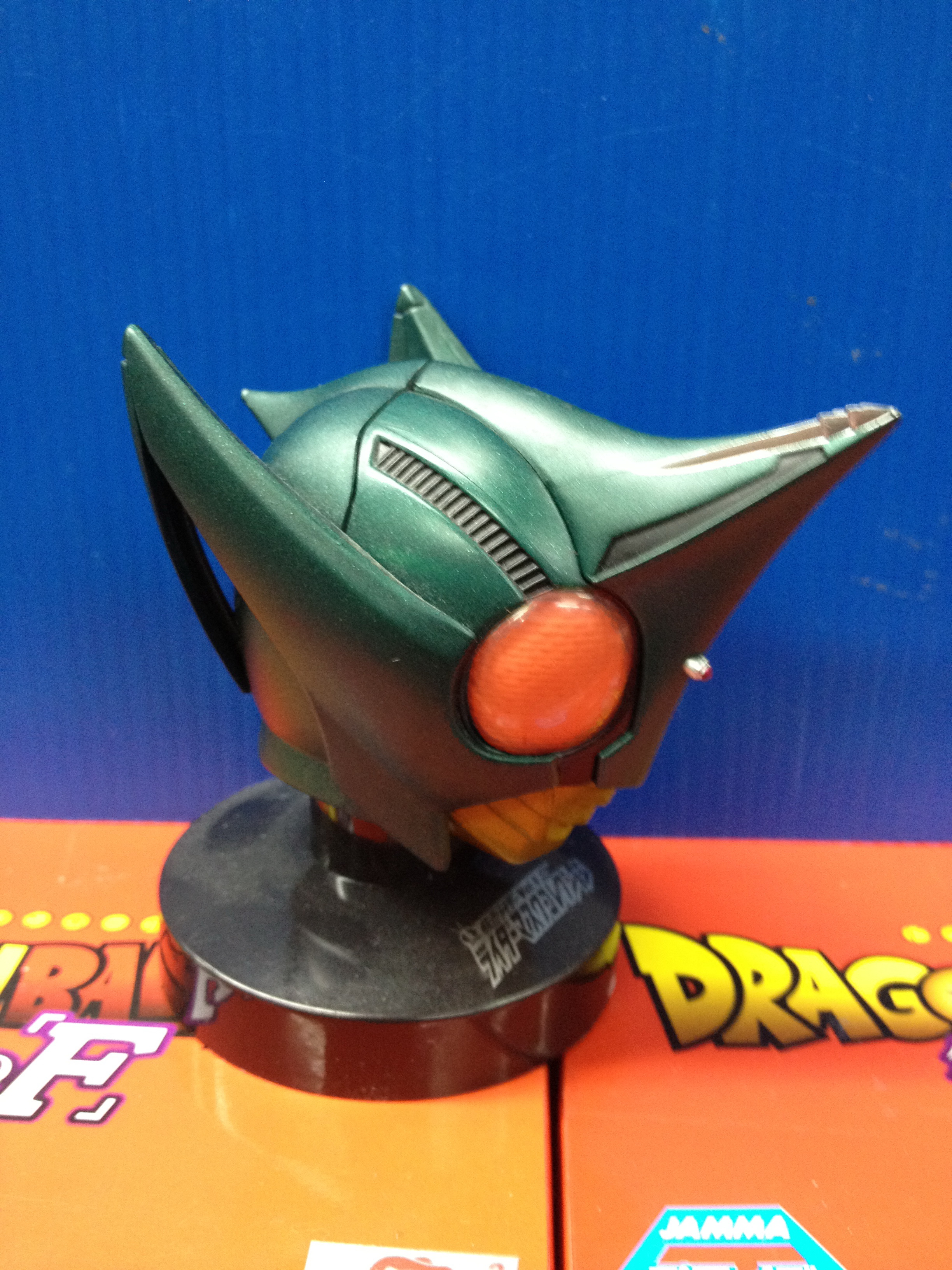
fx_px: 1283
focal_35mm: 35
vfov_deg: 52.6
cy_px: 635
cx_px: 476
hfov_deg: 40.7
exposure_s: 1/20
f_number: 2.4
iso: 200
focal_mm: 4.28
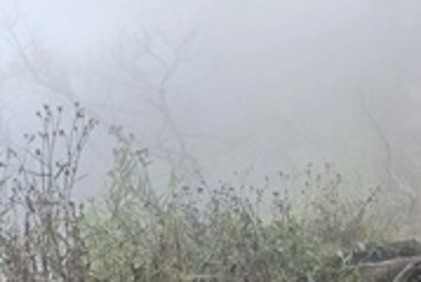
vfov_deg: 15.7
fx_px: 1019
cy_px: 52
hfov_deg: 23.0
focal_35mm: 87
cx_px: 339
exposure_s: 1/59
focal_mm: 4.6
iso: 40
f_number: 1.8
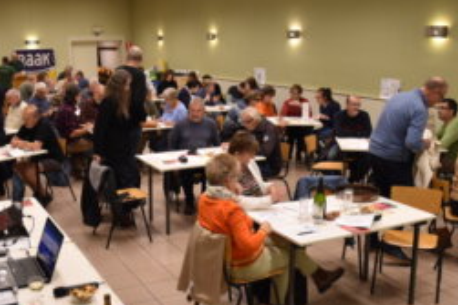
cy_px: 181
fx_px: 547
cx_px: 180
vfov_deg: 31.1
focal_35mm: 43
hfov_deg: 45.2
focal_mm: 18
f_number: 3.5
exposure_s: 1/60
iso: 900
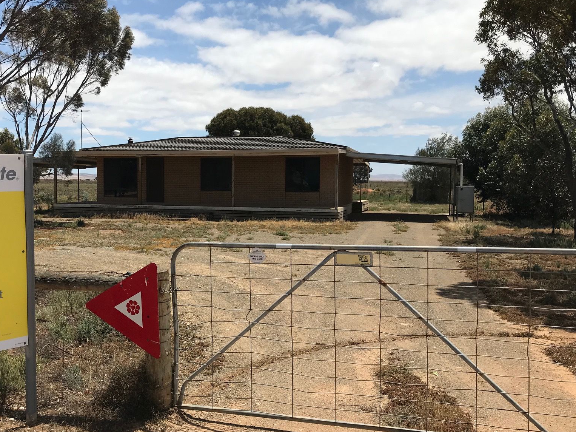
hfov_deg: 49.7
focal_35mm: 37
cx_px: 219
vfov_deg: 38.6
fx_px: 616
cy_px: 226
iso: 20
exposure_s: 1/4808
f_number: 1.8
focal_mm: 3.99
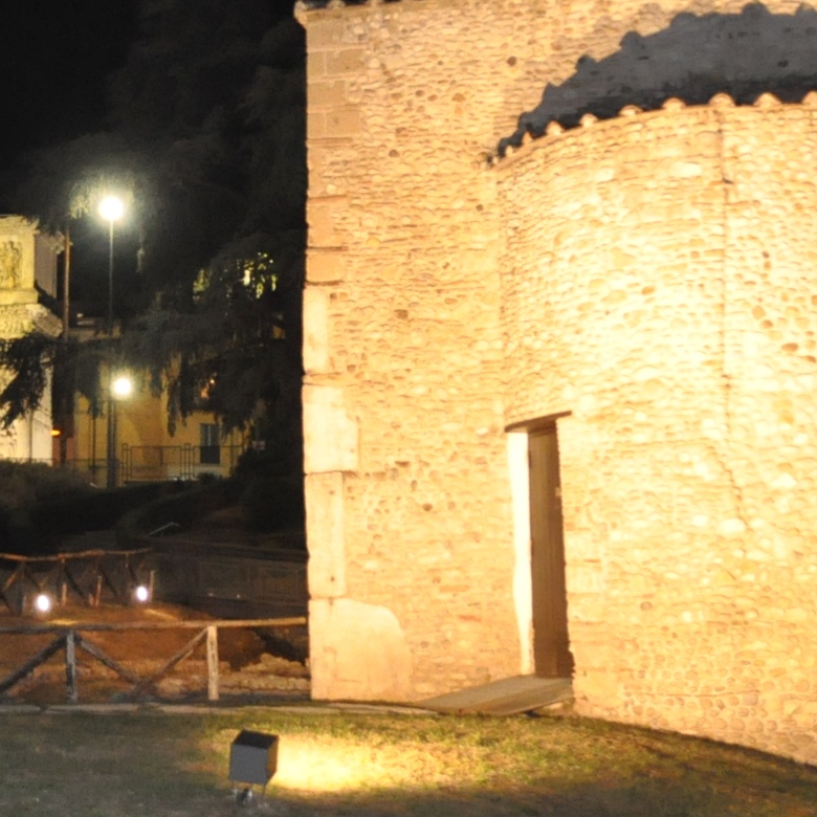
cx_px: 230
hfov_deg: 27.0
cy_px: 162
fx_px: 1682
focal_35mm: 63
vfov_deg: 26.8
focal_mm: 18
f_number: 4
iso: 3200
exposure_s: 1/50
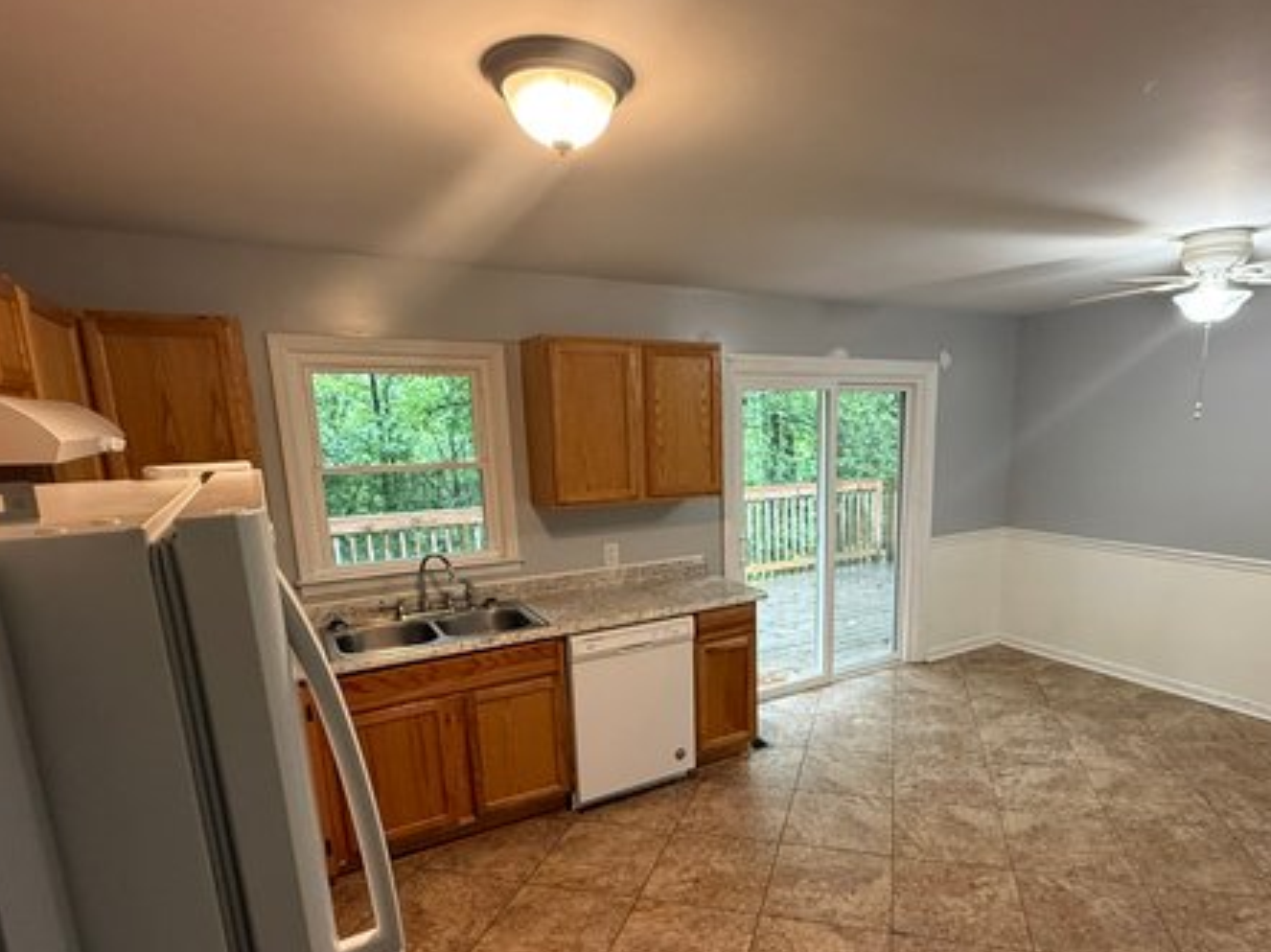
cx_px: 735
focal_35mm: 20
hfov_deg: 81.2
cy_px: 574
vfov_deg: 65.3
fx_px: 734
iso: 250
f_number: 2.2
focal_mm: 2.22
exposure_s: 1/60
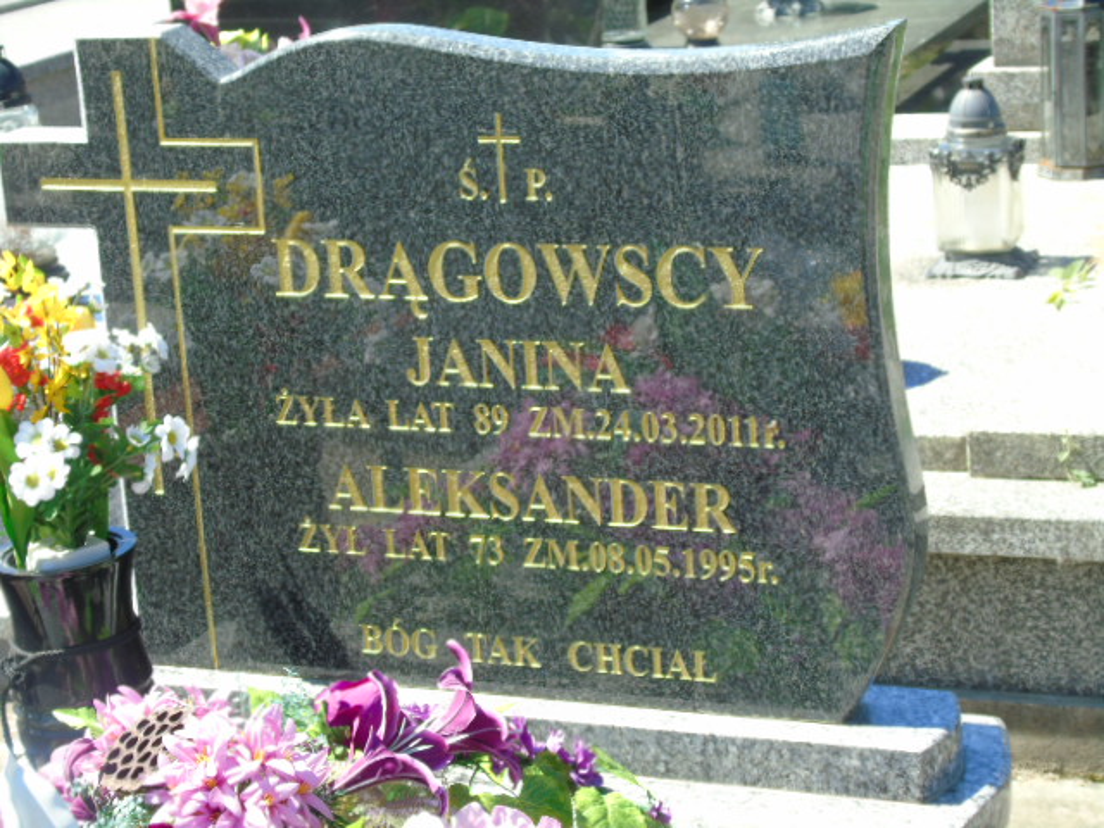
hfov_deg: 23.8
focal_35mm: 82
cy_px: 414
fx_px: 2615
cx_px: 552
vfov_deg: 18.0
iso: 80
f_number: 4.1
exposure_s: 1/200
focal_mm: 15
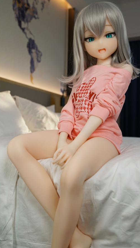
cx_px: 80
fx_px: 244
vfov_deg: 54.0
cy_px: 124
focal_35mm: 37
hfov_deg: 32.0
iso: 250
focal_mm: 35
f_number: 2.8
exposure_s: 1/100
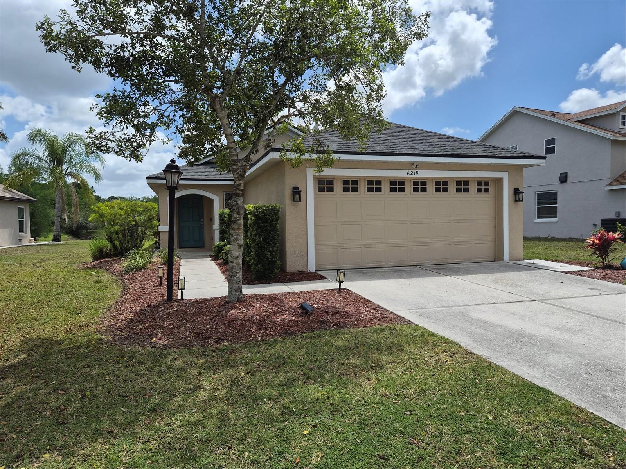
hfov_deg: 73.9
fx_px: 416
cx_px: 313
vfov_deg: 58.9
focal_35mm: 23
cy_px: 234
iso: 80
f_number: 1.8
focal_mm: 5.4
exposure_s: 1/7264
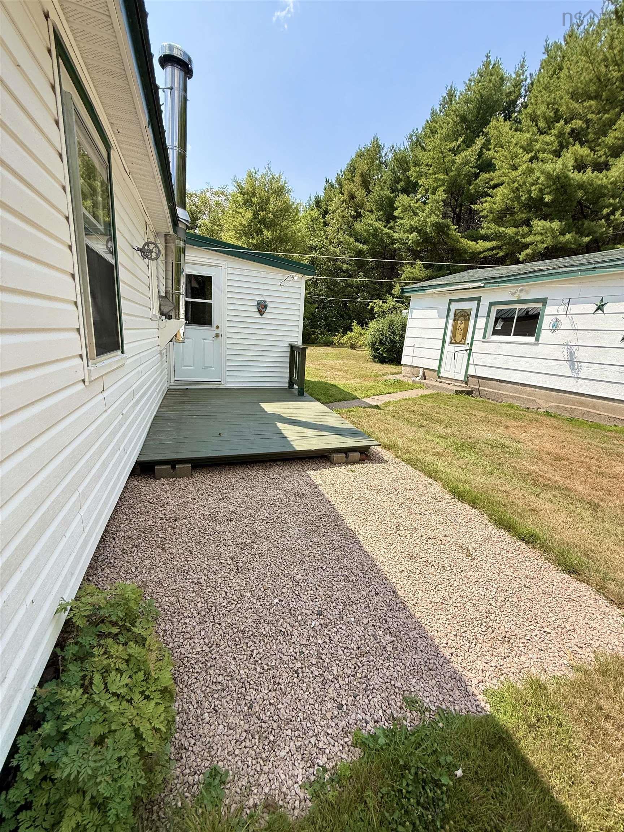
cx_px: 312
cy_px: 416
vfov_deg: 102.1
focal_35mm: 14
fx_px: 336
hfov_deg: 85.7
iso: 50
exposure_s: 1/1235
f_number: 2.2
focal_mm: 2.22
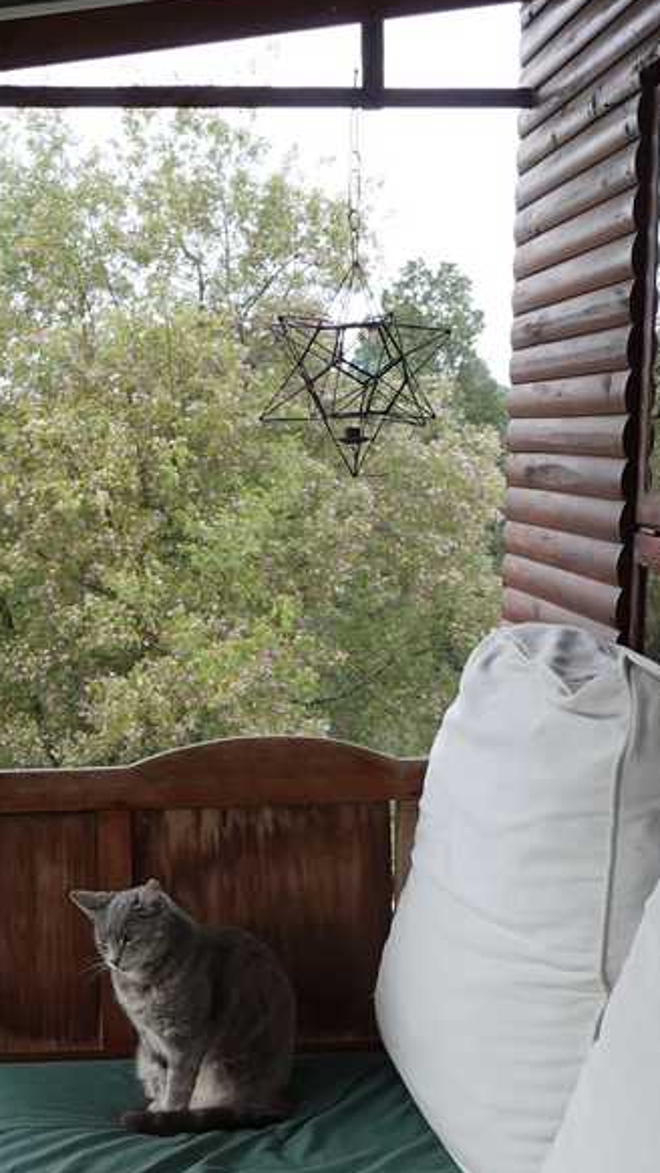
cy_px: 835
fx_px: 1835
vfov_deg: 34.9
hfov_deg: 20.3
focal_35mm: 59
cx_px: 191
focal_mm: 9.4
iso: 125
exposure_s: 1/160
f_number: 4
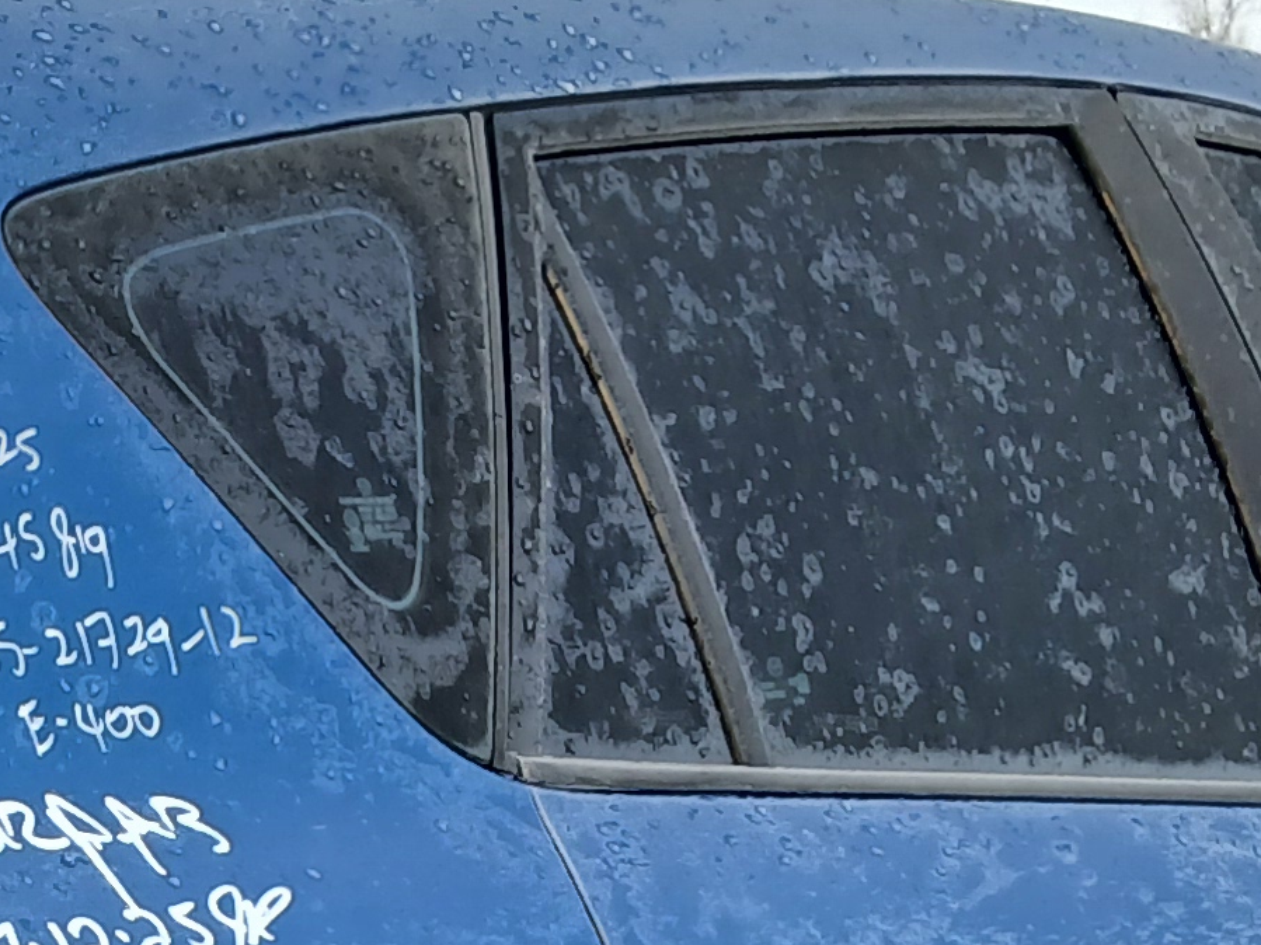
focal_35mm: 118
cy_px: 1708
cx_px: -227
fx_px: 4298
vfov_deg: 11.6
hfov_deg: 16.1
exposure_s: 1/120
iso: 40
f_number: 1.8
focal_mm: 3.98
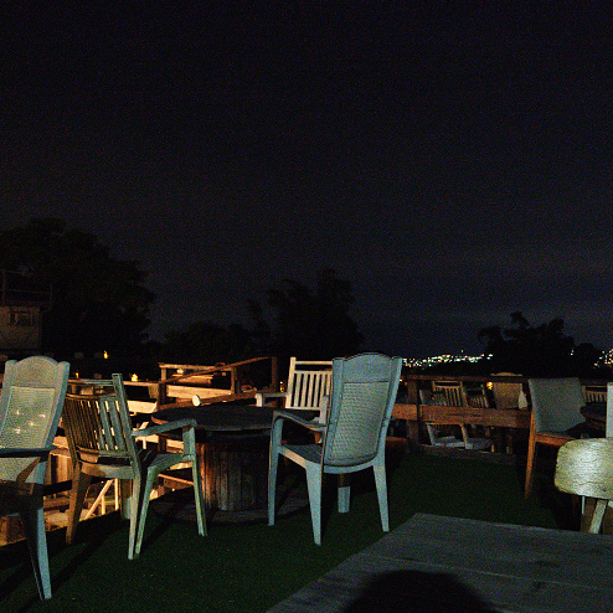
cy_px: 316
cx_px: 356
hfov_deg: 49.5
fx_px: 661
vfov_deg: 49.7
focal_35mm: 33
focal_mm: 24
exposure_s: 1/40
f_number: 5.6
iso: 12800
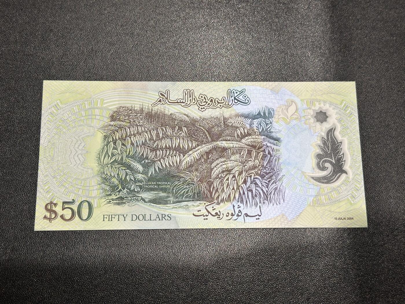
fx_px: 562
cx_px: 202
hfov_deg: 39.7
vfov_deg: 30.3
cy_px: 152
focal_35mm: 48
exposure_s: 1/50
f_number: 1.78
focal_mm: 6.86
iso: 125
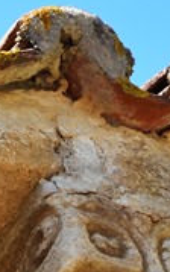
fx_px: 3780
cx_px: -141
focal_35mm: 510
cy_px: 299
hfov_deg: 2.6
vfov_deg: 4.1
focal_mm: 75
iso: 320
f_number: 11
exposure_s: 1/160
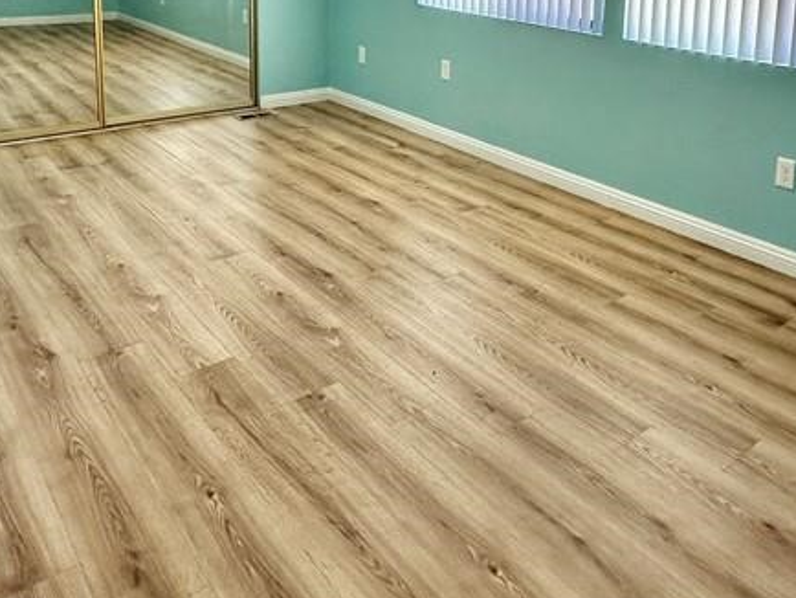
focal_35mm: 33
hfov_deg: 54.8
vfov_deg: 39.5
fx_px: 759
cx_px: 488
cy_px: 48
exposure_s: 1/99
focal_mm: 2.22
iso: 160
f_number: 2.2
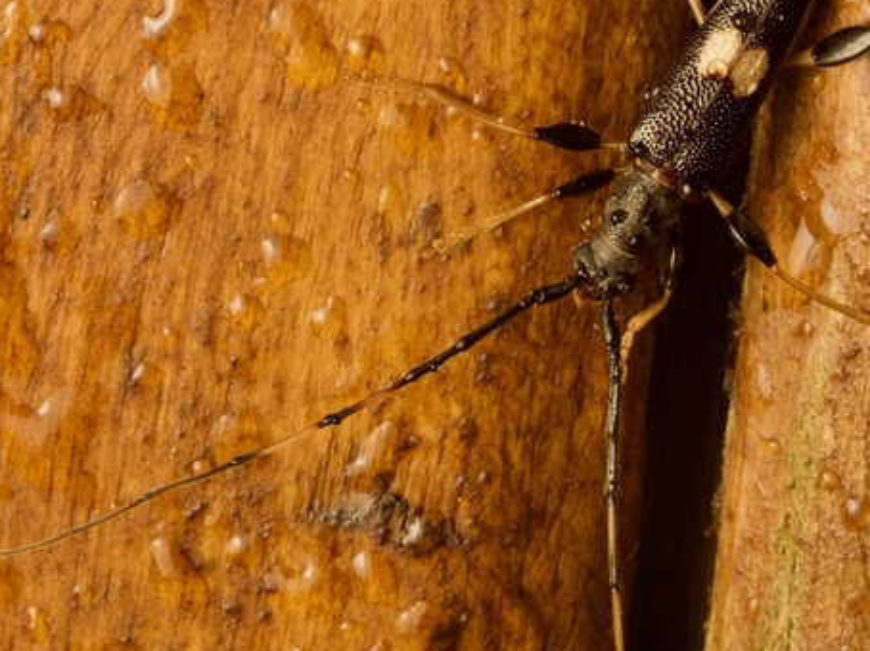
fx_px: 5752
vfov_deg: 6.5
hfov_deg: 8.6
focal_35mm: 229
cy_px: 280
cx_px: 512
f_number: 16
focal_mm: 60
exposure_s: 1/160
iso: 400
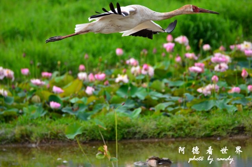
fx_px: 6287
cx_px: 126
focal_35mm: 900
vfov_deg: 1.5
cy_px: 84
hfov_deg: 2.3
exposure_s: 1/1250
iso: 1000
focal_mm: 600
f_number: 6.3
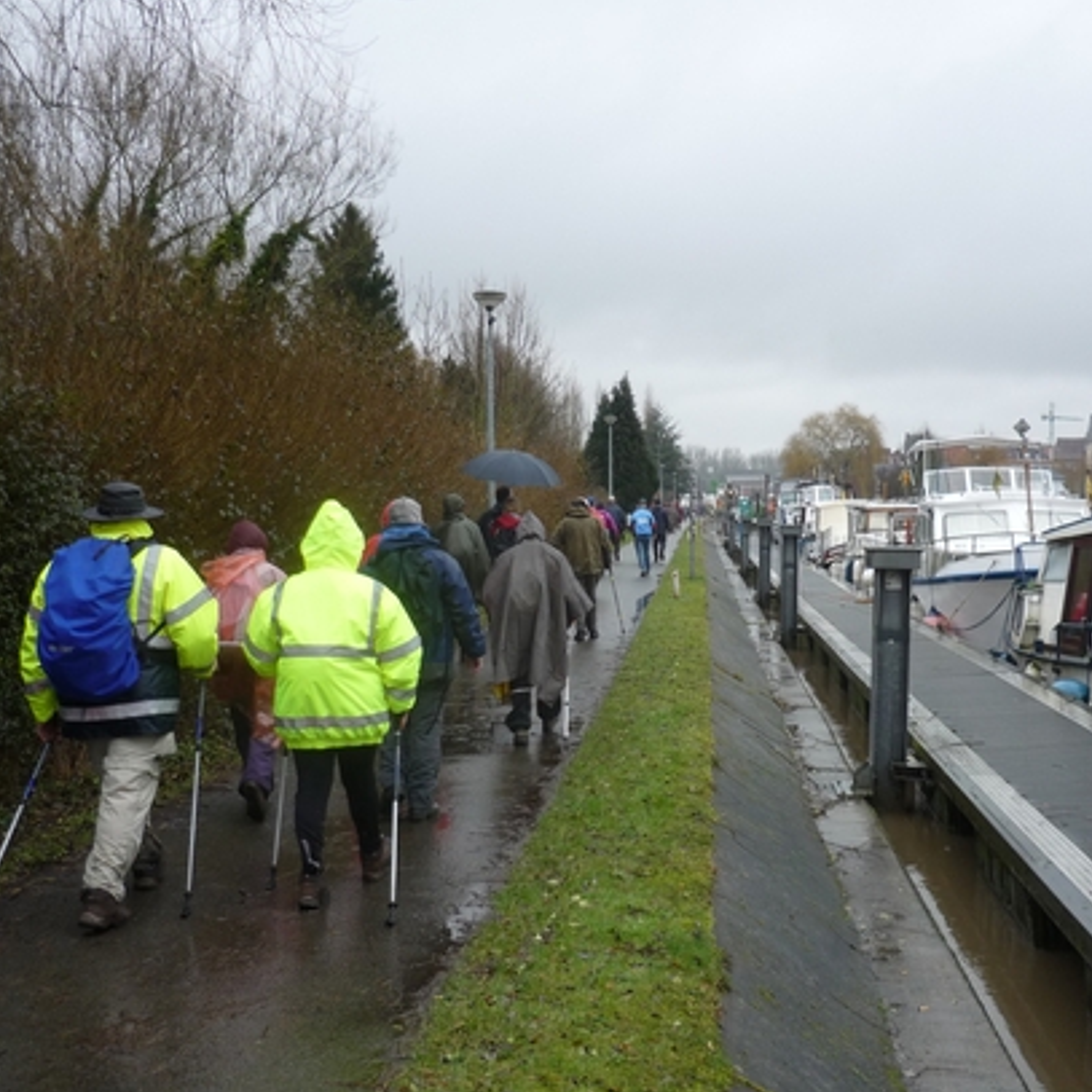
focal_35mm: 43
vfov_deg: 39.1
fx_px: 1535
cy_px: 585
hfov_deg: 38.8
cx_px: 716
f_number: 2.8
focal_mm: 5.5
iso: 100
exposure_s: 1/160
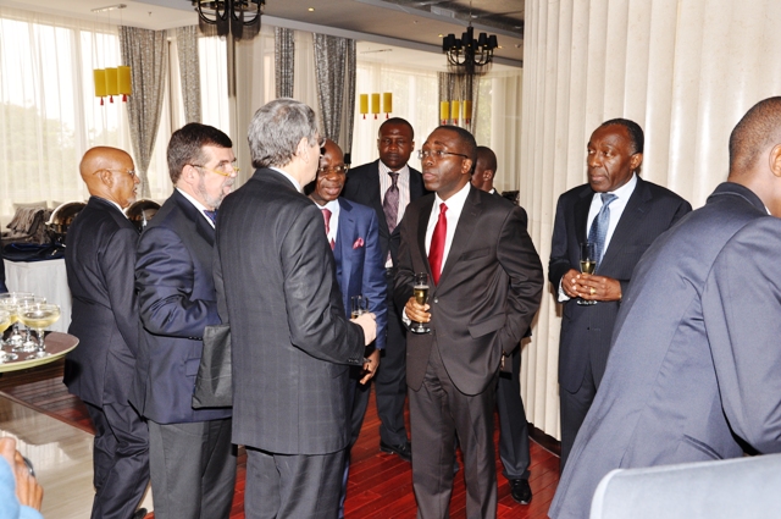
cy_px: 260
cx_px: 390
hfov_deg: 53.2
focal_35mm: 36
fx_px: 780
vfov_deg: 36.8
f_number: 8
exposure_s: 1/80
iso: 400
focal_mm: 24
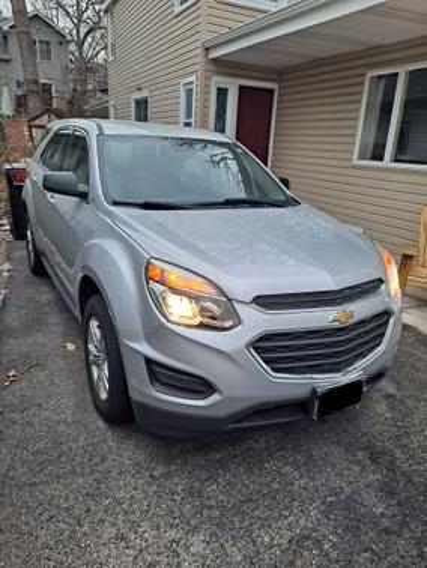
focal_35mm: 25
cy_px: 284
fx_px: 411
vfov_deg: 69.4
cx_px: 214
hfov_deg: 54.9
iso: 160
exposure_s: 1/60
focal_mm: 4.6
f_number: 2
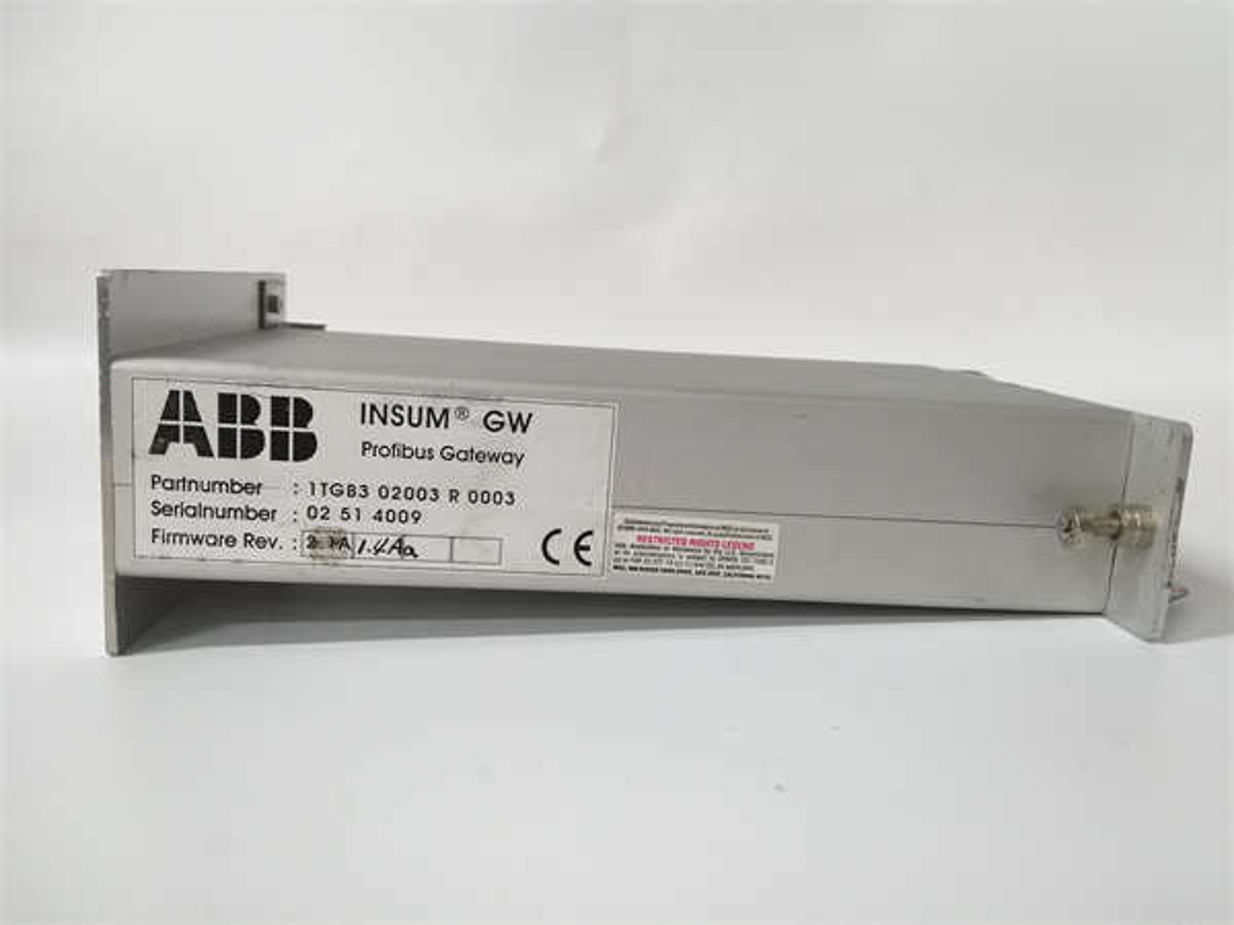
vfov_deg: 53.1
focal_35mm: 26
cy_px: 462
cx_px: 617
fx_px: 927
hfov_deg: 67.3
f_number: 1.8
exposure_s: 1/30
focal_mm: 3.63
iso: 244
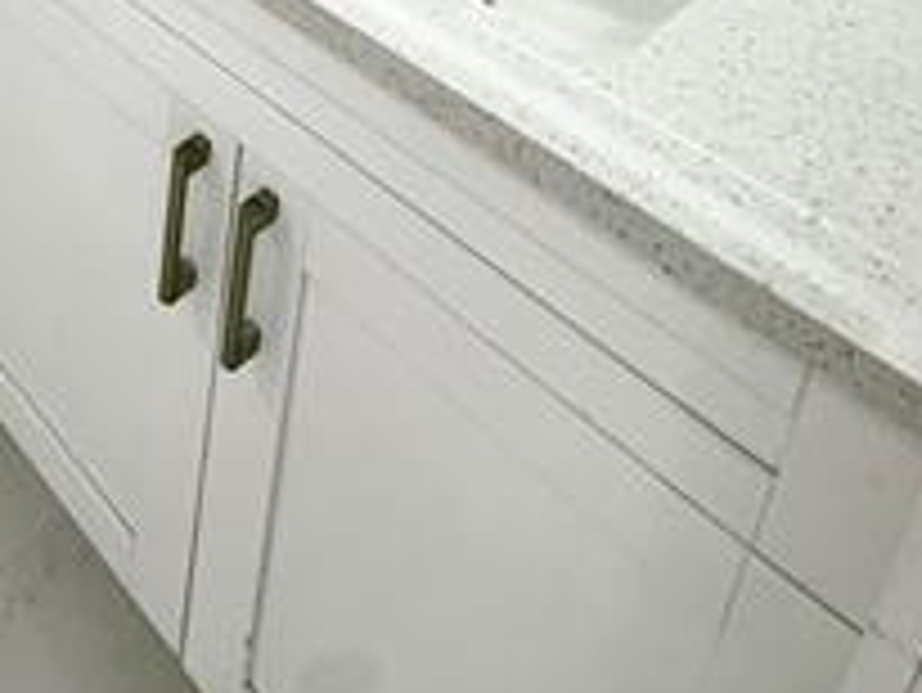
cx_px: -67
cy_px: -423
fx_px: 1093
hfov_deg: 38.6
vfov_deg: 24.4
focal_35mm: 41
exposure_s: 1/120
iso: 64
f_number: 2.2
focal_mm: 2.22
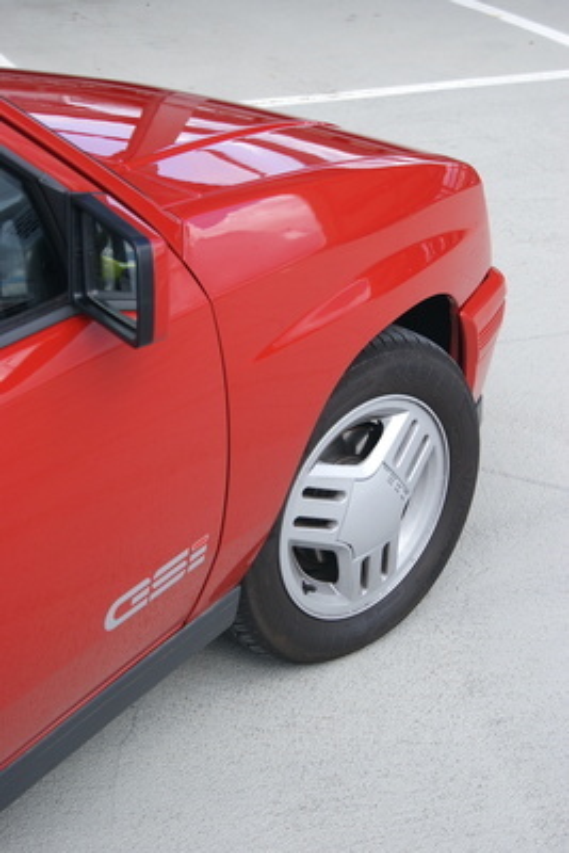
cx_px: 284
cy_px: 426
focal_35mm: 68
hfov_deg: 20.2
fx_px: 1599
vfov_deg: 29.9
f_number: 5.6
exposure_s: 1/250
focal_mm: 45
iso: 100
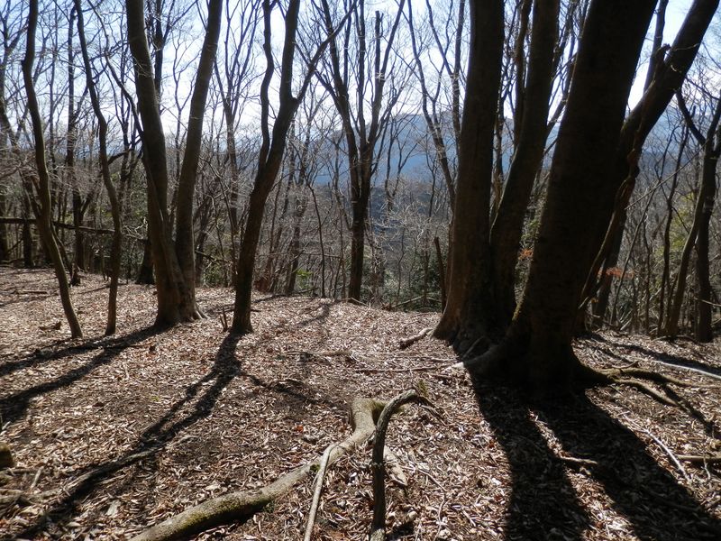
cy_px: 270
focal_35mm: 25
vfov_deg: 54.9
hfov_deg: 69.4
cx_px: 360
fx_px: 521
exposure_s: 1/640
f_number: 3
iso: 80
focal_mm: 4.5
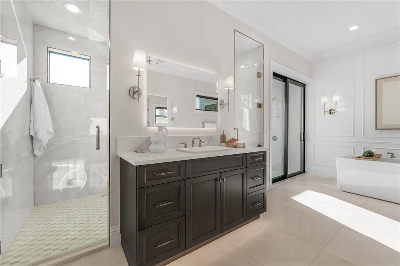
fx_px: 156
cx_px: 200
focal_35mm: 14
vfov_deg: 81.2
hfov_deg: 104.2
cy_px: 133
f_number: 13
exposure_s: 1/8
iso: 100
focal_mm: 14
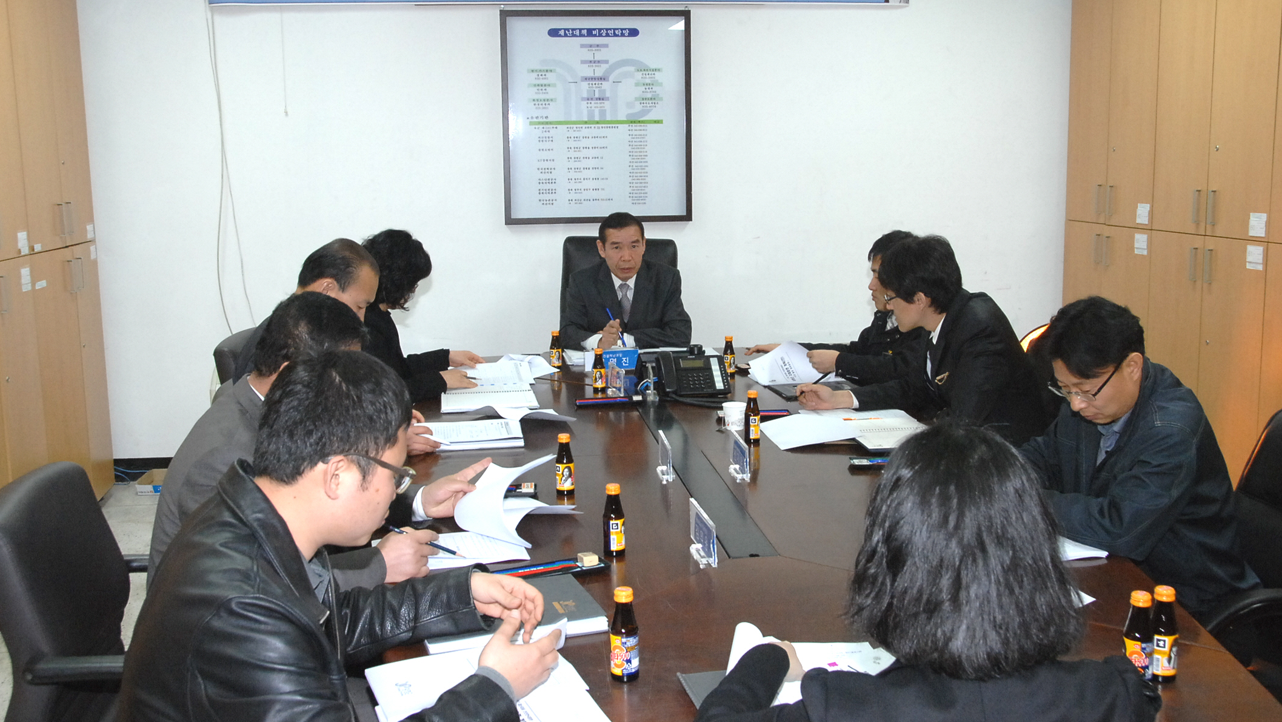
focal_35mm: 35
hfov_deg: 56.6
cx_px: 633
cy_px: 299
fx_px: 1190
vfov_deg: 33.6
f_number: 6.7
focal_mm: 22
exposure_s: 1/60
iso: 800
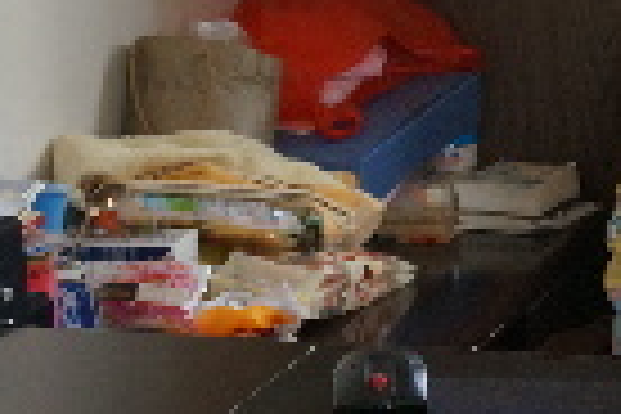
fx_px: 2881
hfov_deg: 11.9
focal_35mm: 167
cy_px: 164
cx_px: 824
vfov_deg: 8.2
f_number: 4.5
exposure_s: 1/60
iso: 640
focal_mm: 28
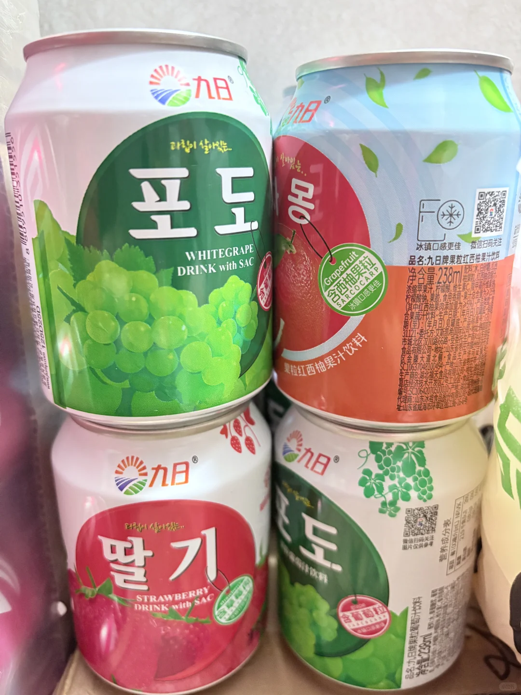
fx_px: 522
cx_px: 260
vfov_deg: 67.3
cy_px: 348
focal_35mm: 26
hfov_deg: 53.1
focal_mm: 5.96
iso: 640
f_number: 1.6
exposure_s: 1/40
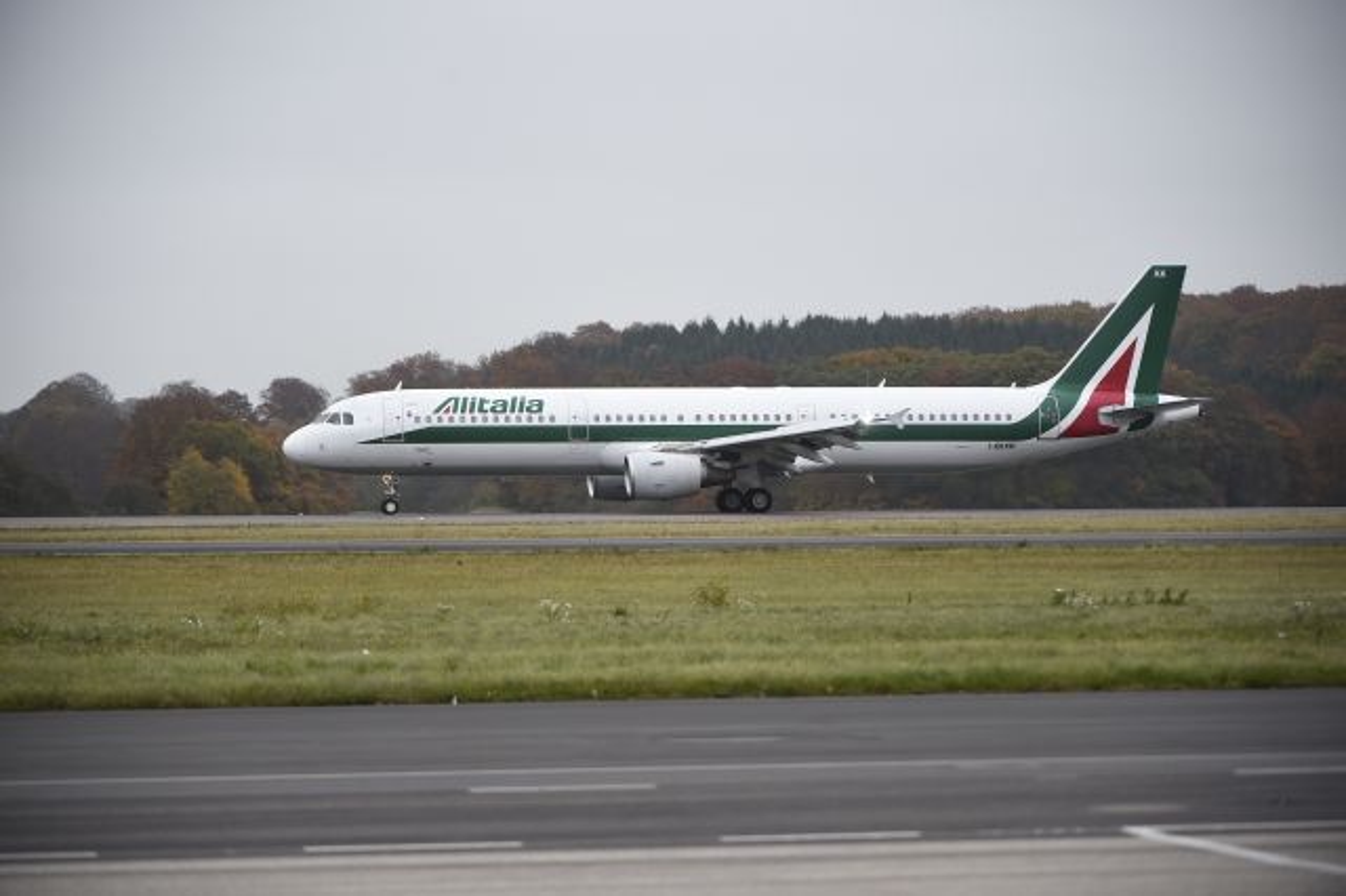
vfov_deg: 6.9
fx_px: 7474
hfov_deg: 10.3
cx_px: 673
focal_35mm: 200
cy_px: 448
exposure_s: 1/1250
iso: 1000
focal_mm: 200
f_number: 4
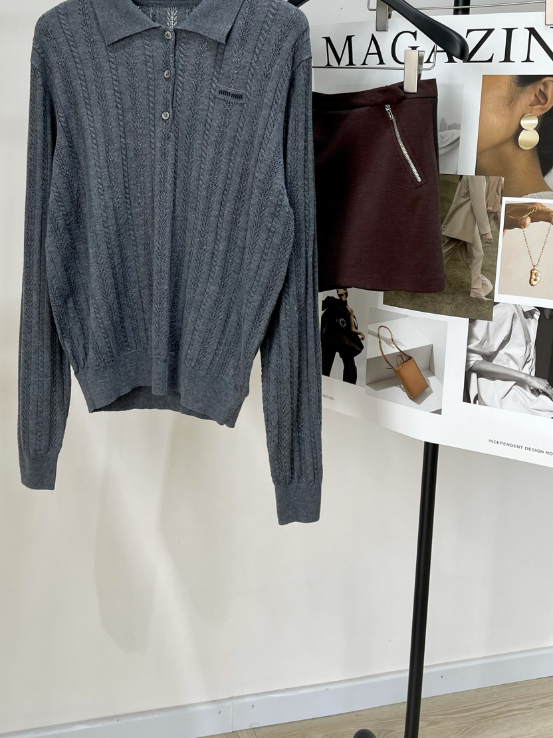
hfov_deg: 35.6
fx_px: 852
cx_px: 181
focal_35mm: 40
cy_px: 242
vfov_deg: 46.0
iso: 32
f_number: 1.6
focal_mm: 5.1
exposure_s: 1/147
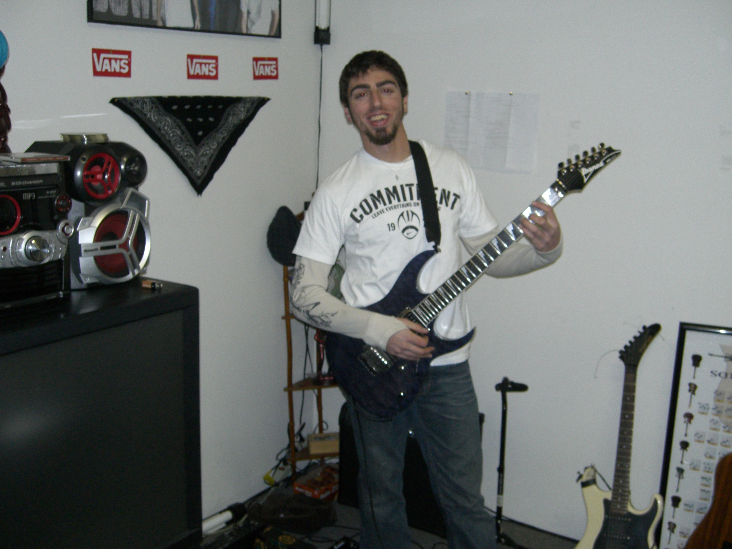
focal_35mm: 38
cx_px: 366
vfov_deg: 37.7
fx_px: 804
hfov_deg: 49.0
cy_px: 274
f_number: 2.8
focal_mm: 7.9
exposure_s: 1/60
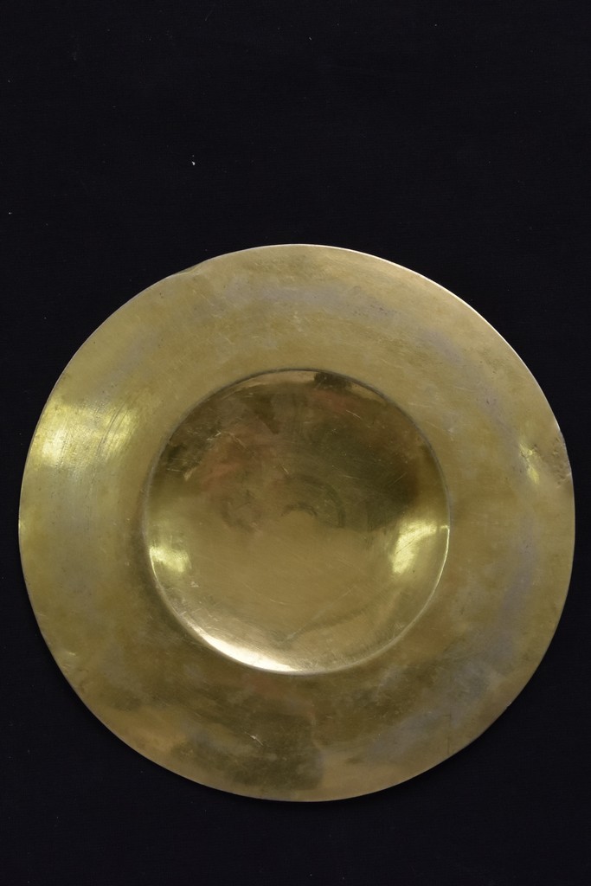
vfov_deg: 35.0
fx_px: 1403
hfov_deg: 23.8
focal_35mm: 57
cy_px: 443
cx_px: 296
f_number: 7.1
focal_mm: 38
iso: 800
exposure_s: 1/200
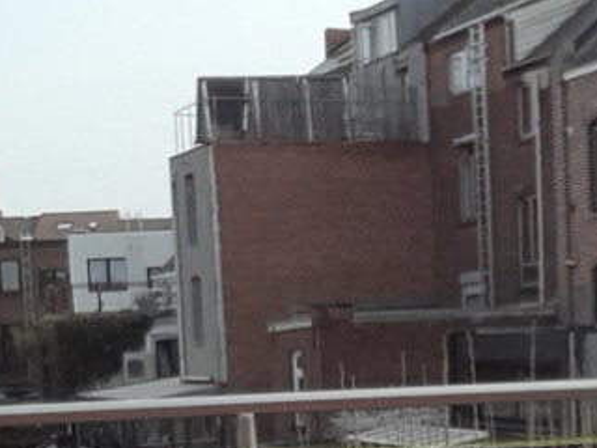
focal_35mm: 92
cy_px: 476
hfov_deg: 21.3
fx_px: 1587
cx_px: 371
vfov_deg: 15.7
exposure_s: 1/727
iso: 40
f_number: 2.2
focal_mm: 1.9
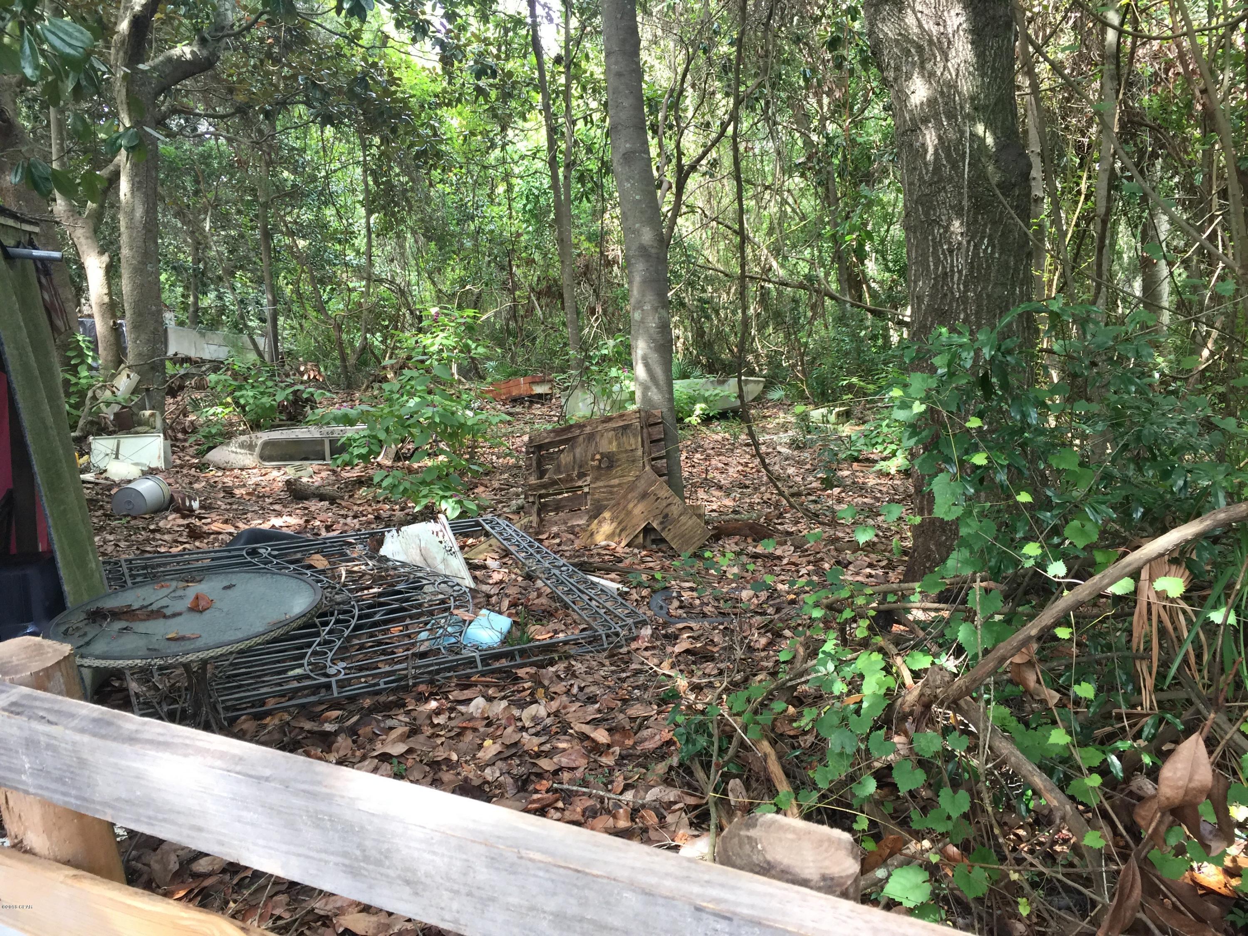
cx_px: 624
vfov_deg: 48.2
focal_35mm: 29
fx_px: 1046
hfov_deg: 61.7
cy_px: 468
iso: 32
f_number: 2.2
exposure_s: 1/40
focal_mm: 4.15
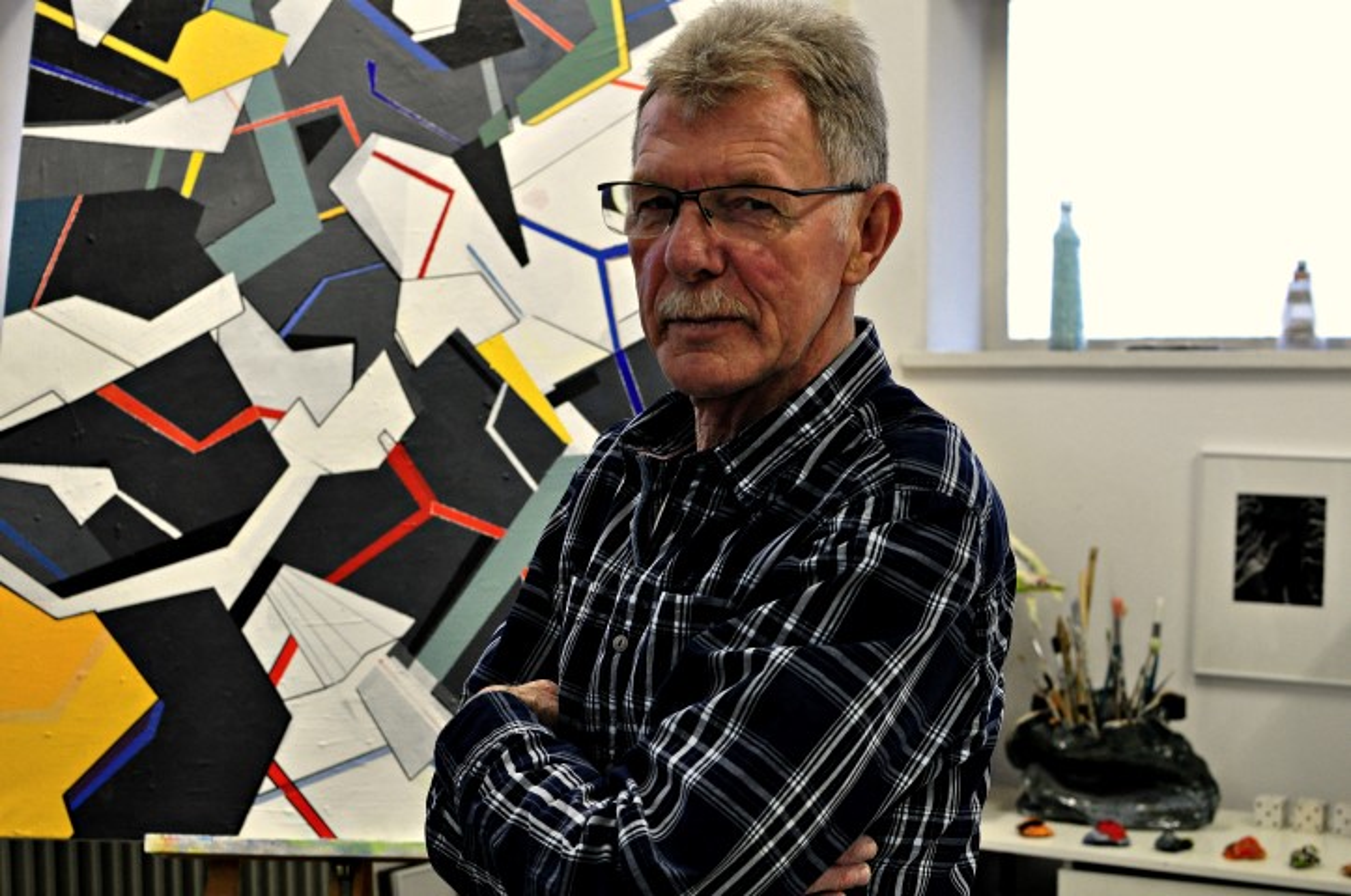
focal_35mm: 52
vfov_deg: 25.7
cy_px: 448
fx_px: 1968
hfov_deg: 37.9
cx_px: 676
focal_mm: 35
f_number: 5
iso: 1250
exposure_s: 1/100
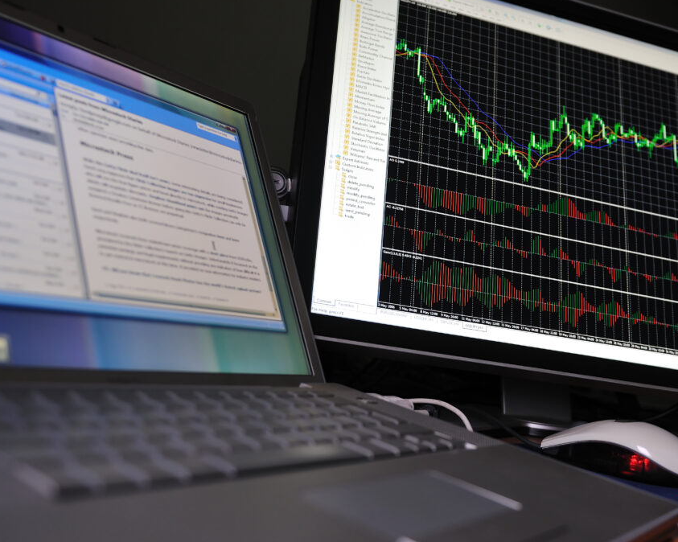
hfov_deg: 44.7
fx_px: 823
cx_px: 376
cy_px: 269
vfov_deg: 36.5
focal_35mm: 41
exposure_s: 1/50
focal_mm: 24
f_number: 2.8
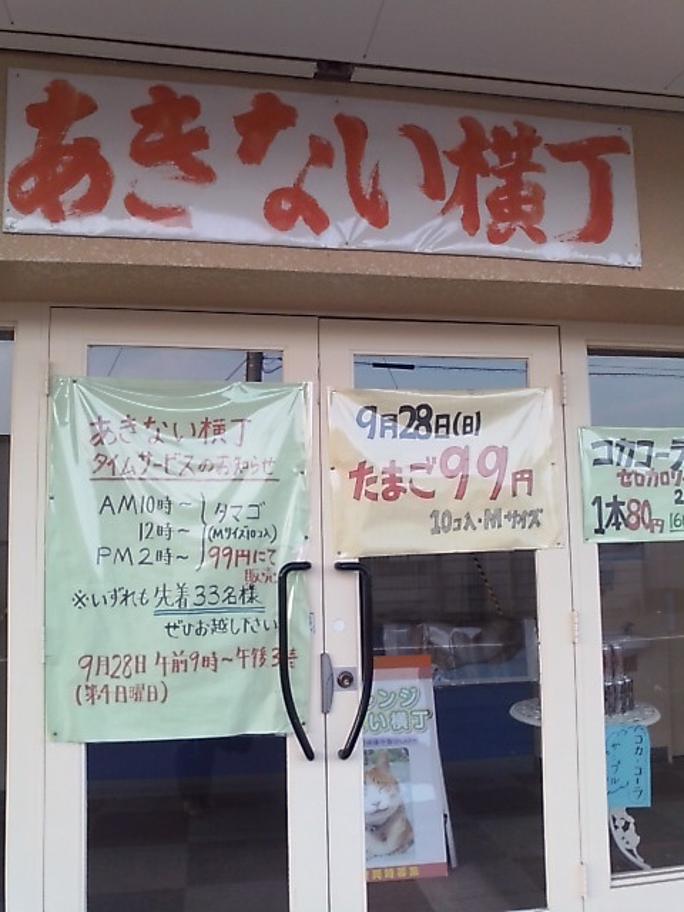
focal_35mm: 29
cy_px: 456
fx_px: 764
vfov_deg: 61.7
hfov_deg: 48.2
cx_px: 342
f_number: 3.5
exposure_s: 1/47.6
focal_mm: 3.73
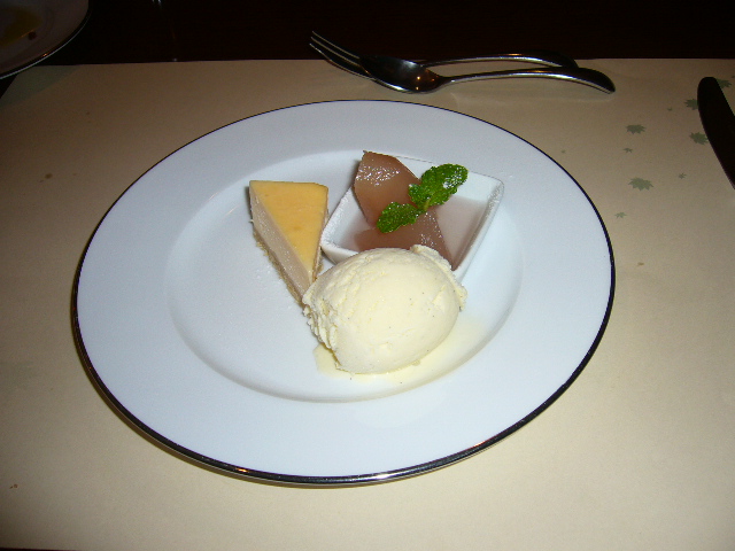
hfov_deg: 52.6
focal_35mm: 35
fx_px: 743
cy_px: 276
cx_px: 368
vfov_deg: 40.7
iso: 80
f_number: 2.8
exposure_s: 1/60
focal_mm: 5.8
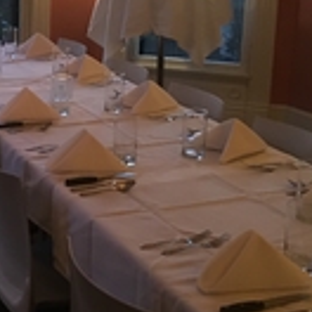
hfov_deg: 21.9
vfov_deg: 23.5
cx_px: -60
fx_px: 744
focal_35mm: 73
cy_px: 89
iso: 250
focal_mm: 4.15
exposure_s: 1/15
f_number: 2.2
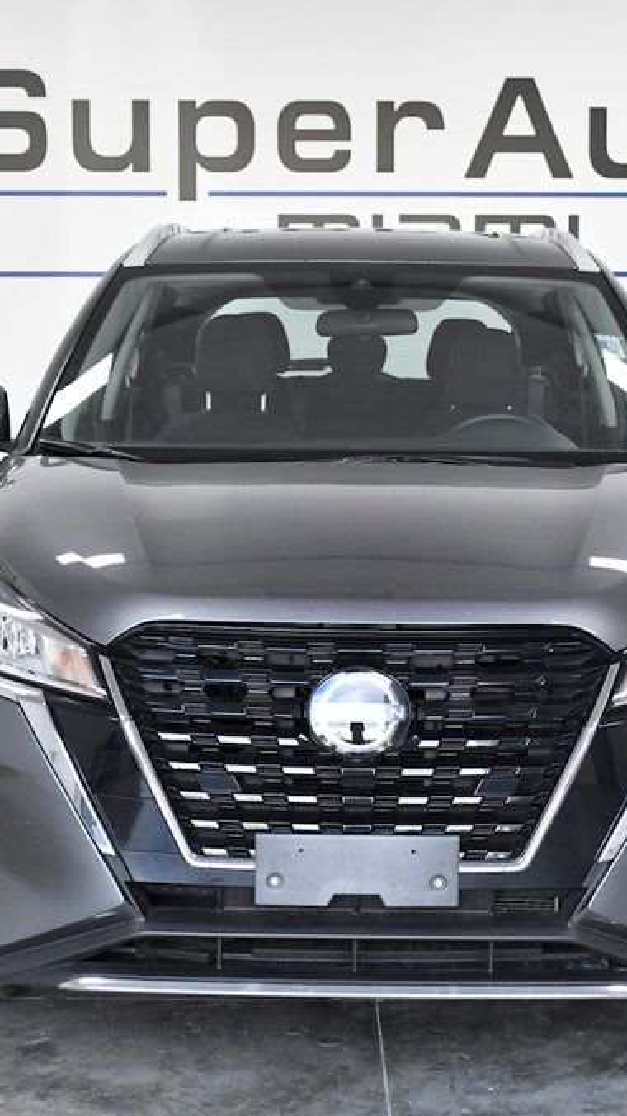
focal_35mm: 73
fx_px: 2159
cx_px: 356
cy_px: 556
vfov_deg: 29.0
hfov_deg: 16.5
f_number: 4.5
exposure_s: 1/1000
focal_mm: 31
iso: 2000
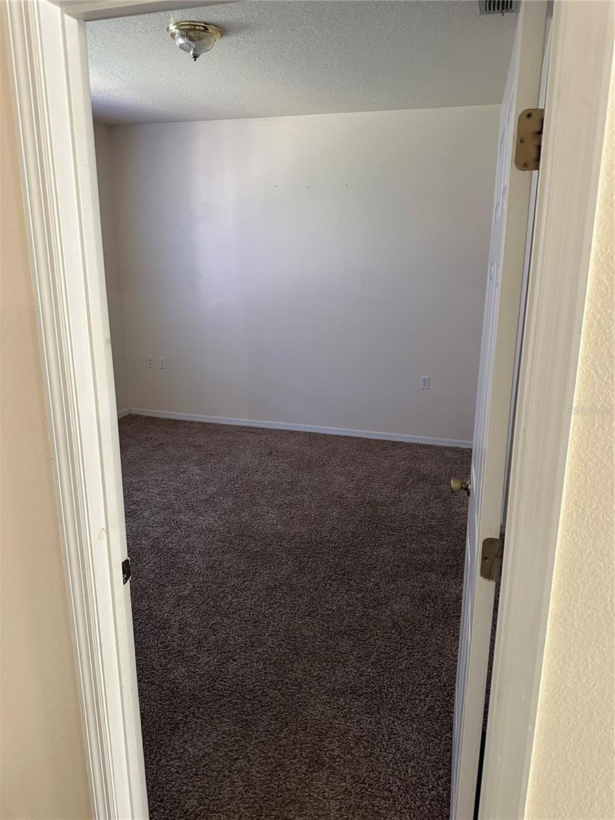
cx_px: 308
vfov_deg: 71.6
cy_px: 410
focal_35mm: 24
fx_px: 569
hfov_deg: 56.8
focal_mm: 6.86
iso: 320
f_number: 1.78
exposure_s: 1/60
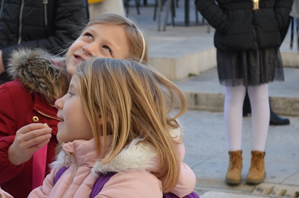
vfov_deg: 8.8
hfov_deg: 13.2
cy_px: 118
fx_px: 1294
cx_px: 105
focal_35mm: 156
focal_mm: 55
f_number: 5.6
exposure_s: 1/125
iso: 125
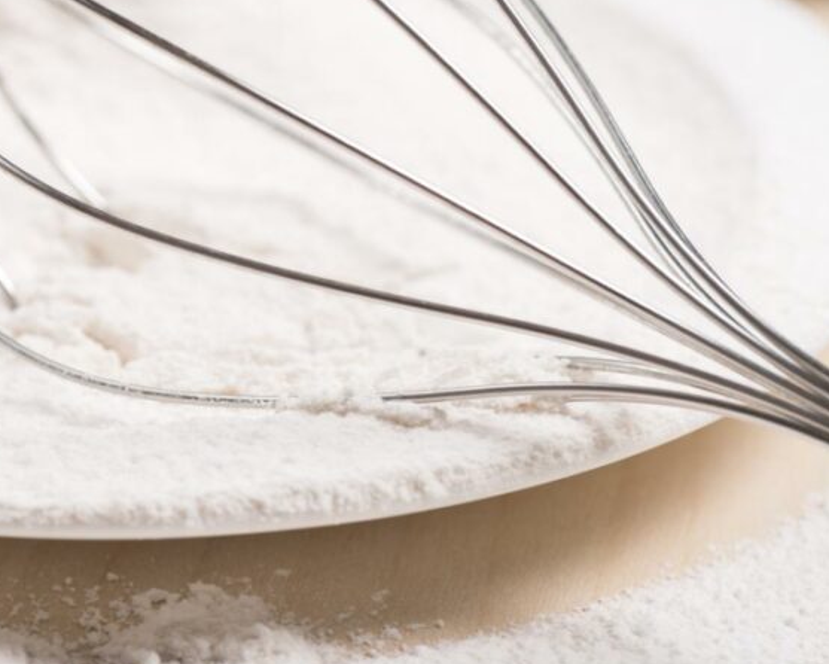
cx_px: 198
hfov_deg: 10.1
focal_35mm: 191
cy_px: 172
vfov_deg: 8.1
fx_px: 4688
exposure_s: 1/200
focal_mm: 105
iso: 200
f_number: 8
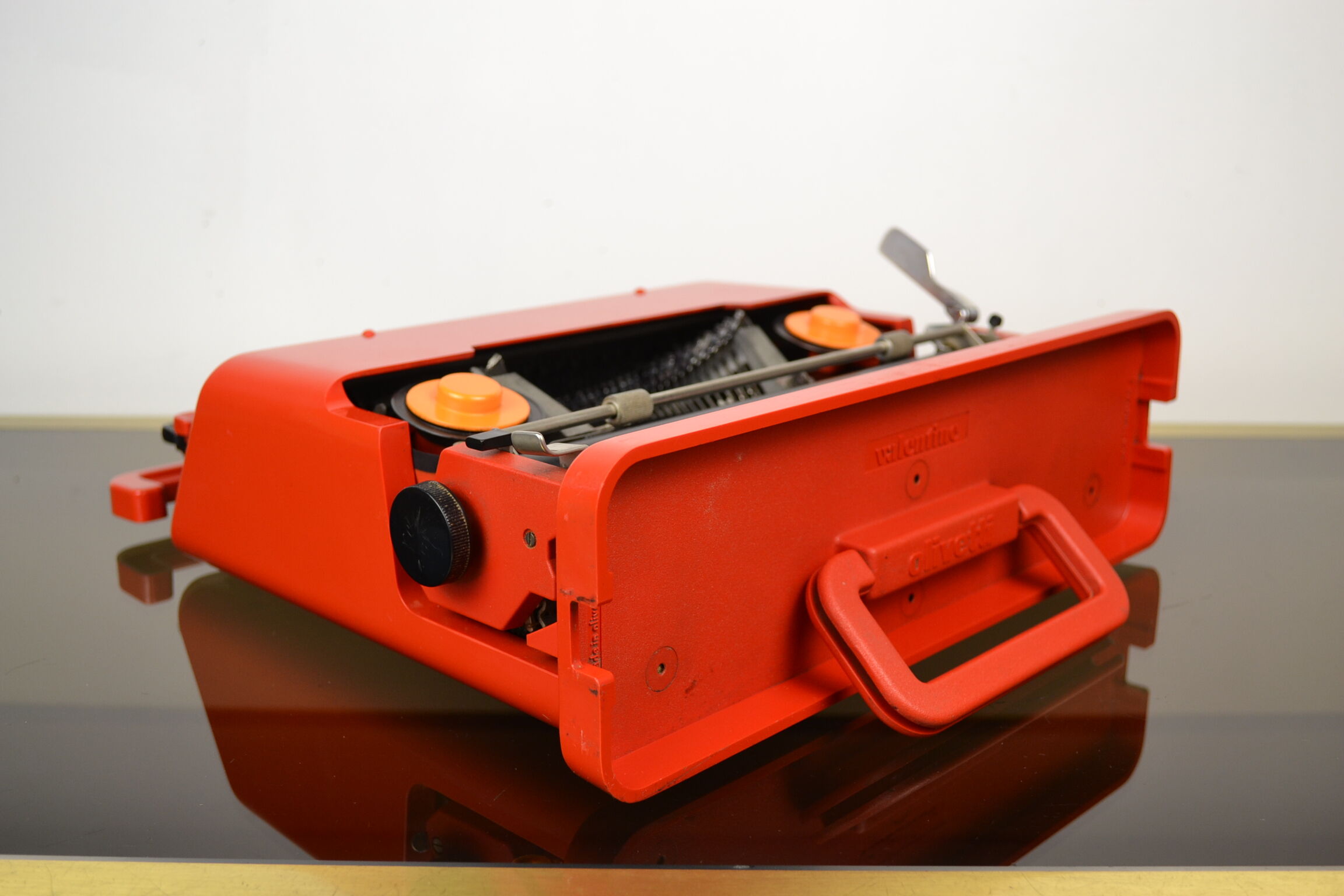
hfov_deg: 49.6
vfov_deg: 34.2
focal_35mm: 39
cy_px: 448
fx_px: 1456
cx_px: 672
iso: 400
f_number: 5
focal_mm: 26
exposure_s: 1/100
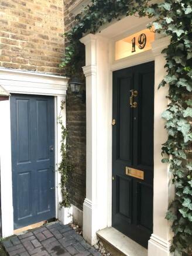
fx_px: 207
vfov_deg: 63.4
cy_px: 128
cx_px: 96
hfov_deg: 49.8
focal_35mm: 28
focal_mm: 4
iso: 100
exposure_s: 1/15
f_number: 1.8
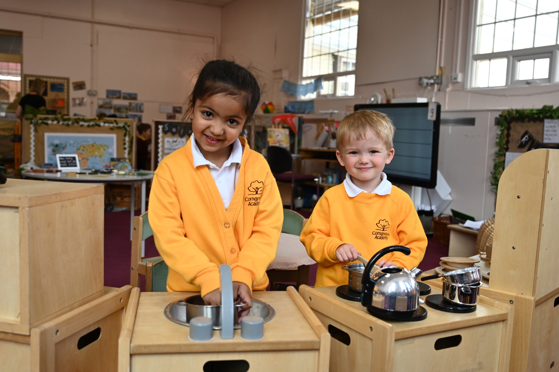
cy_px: 186
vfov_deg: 36.8
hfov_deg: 53.2
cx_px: 280
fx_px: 559
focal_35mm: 36
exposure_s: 1/800
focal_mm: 36
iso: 1600
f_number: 4
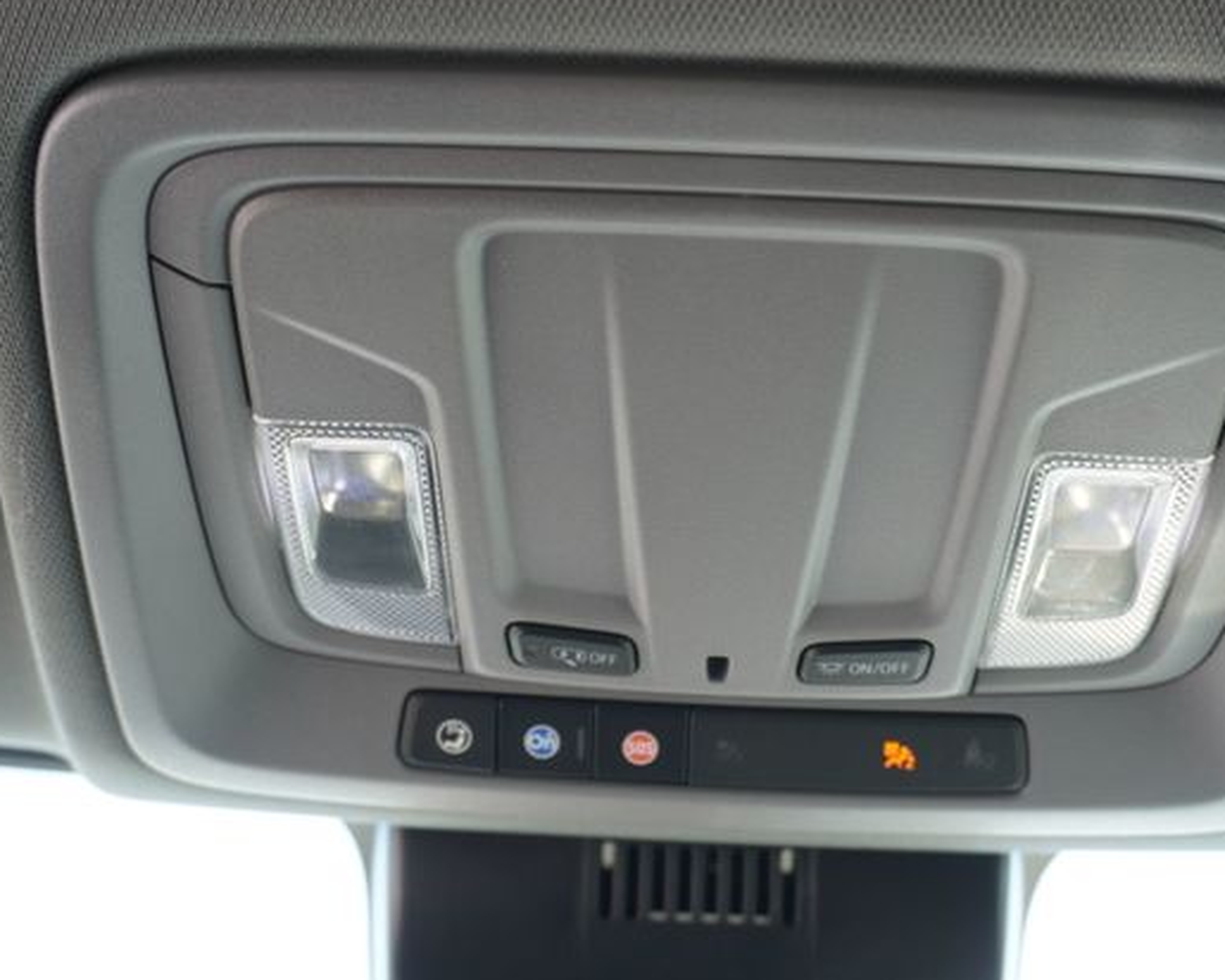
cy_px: 478
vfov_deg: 35.7
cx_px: 671
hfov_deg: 43.8
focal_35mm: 42
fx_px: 1523
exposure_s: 1/60
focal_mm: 24
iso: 250
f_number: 4.5
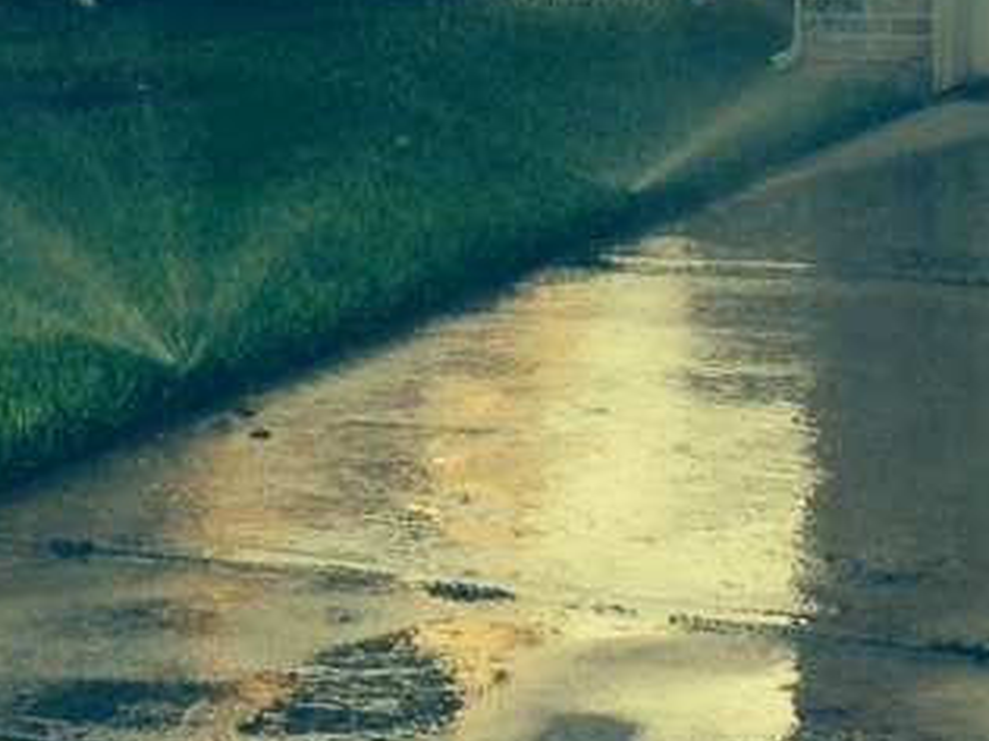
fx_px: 3827
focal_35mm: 134
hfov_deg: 14.5
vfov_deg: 11.0
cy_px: 257
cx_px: 13
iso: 50
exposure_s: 1/294
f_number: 2.4
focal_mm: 4.12
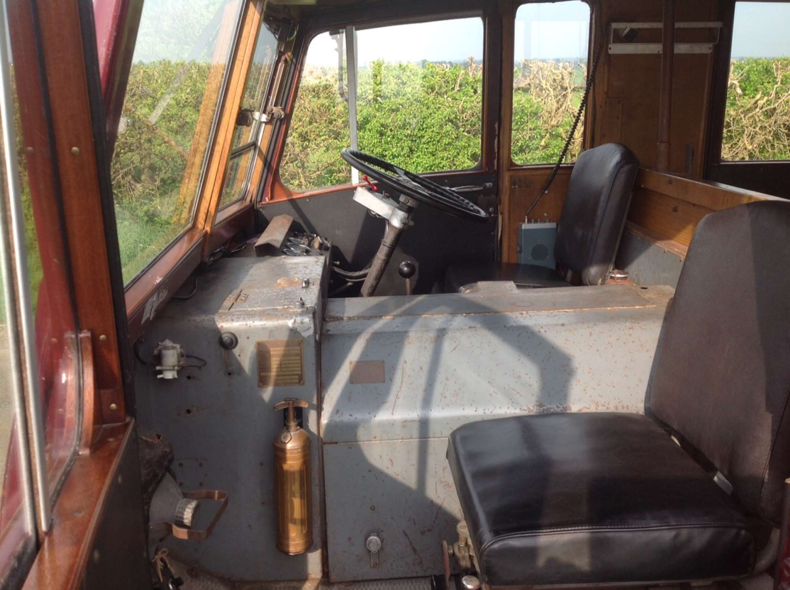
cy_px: 295
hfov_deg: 52.7
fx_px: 798
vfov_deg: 40.6
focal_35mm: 35
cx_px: 395
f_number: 2.4
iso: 50
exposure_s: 1/426
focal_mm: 4.28
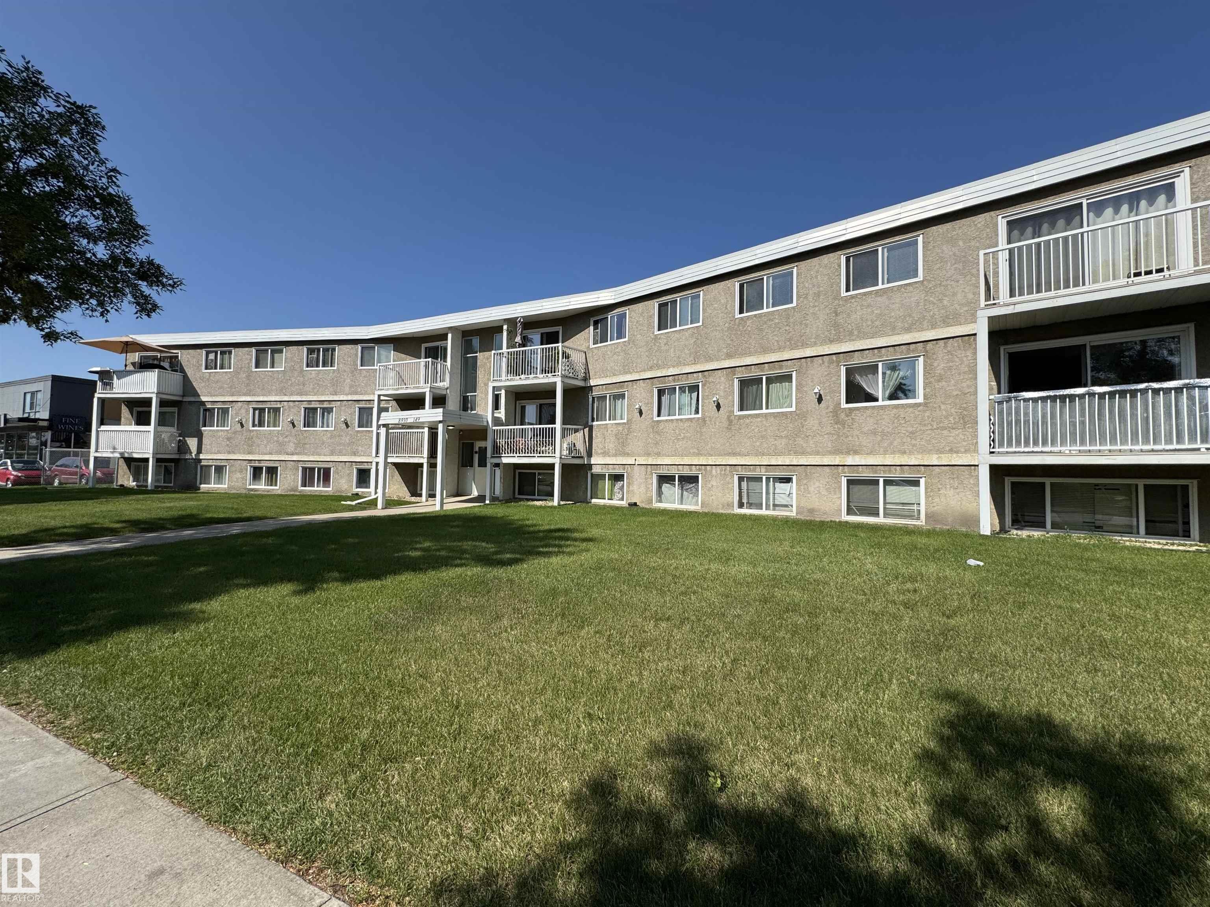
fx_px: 489
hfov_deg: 102.1
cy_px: 454
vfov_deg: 85.7
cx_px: 605
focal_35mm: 14
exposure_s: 1/3390
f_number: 2.2
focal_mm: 2.22
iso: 50
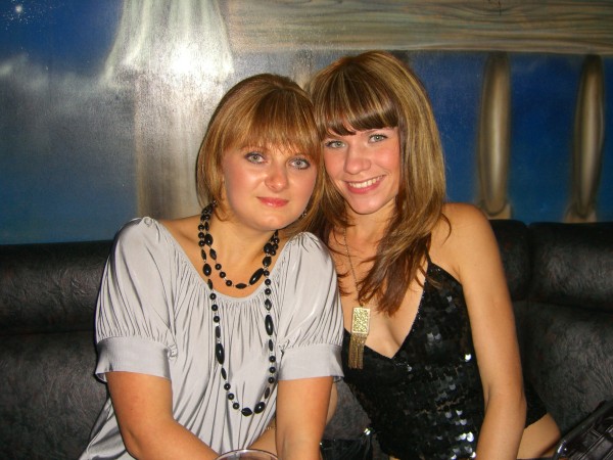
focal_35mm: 38
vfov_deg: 37.7
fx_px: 673
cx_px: 306
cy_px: 230
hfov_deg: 49.0
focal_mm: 7.9
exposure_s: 1/60
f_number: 2.8
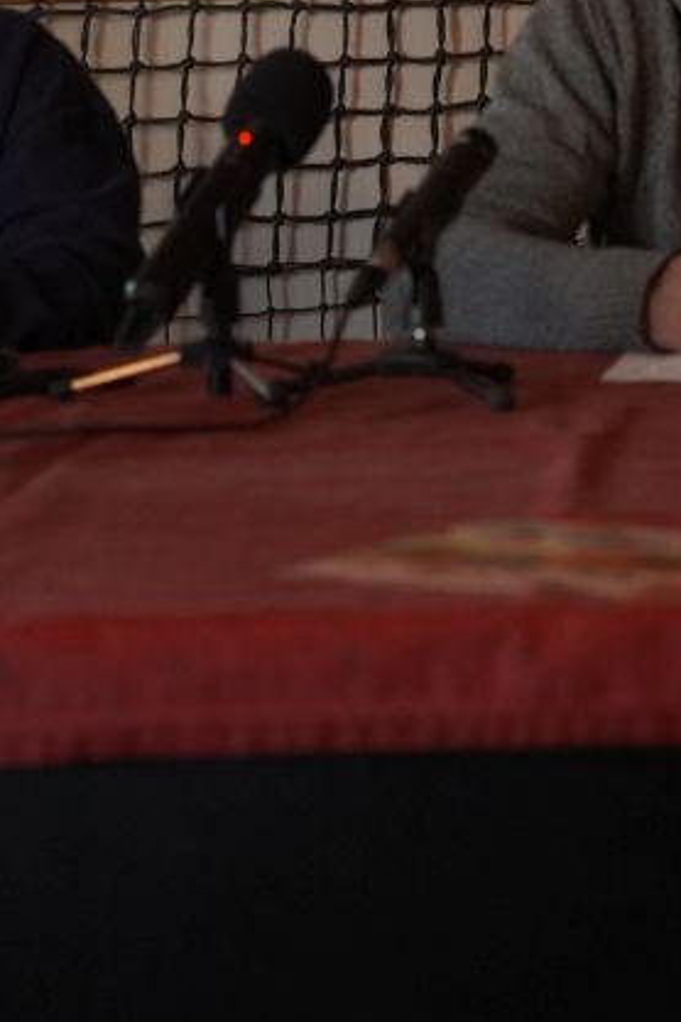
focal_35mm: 178
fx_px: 5050
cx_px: 750
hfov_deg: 7.7
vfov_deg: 11.4
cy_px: -49
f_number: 2.8
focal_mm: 50
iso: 1600
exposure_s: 1/125
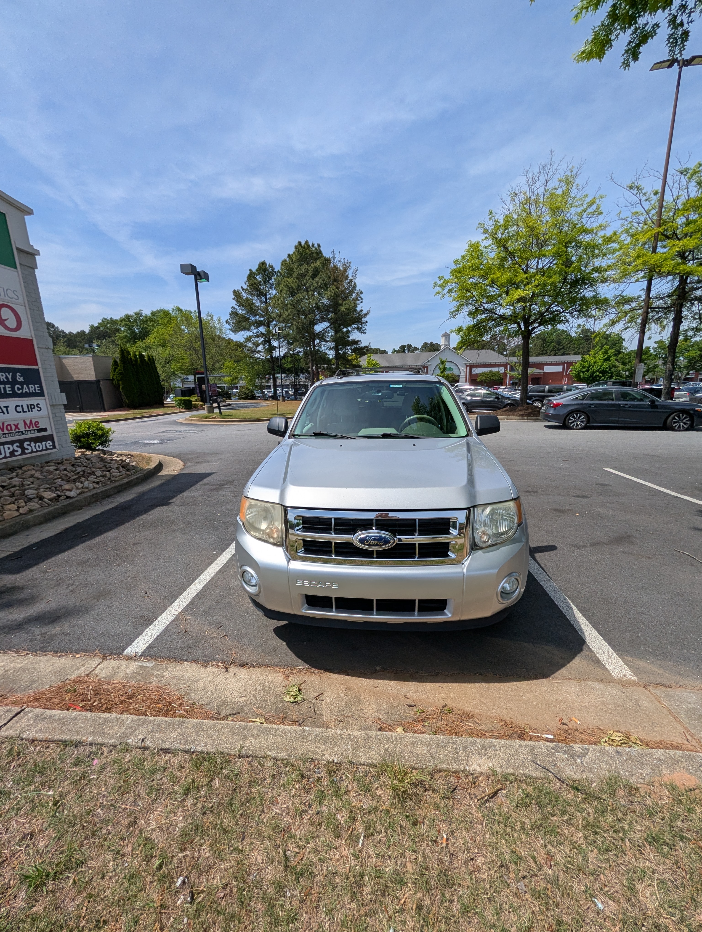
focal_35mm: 12
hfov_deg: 94.6
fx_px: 324
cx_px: 351
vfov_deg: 110.5
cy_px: 466
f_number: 1.7
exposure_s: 1/5319
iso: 56
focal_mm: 2.02
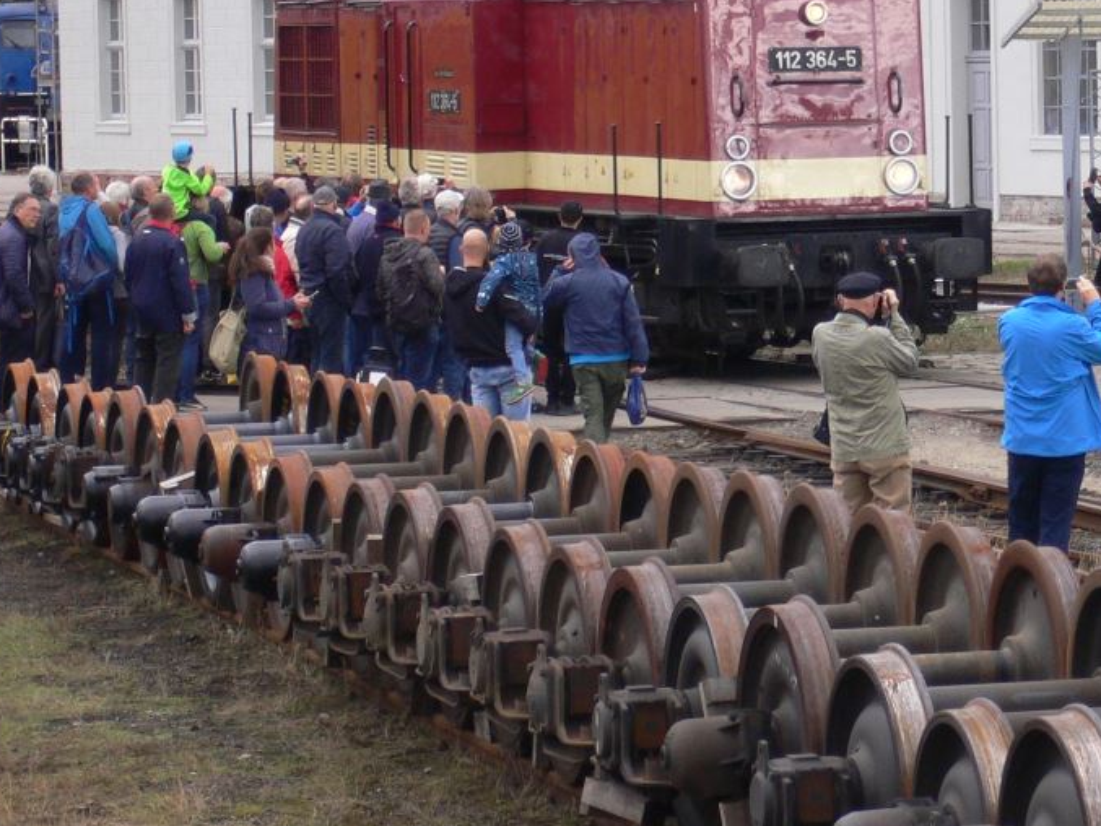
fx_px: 5917
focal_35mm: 186
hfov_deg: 10.6
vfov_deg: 8.0
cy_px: 127
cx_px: 899
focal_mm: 17.4
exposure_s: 1/40
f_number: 5
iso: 100
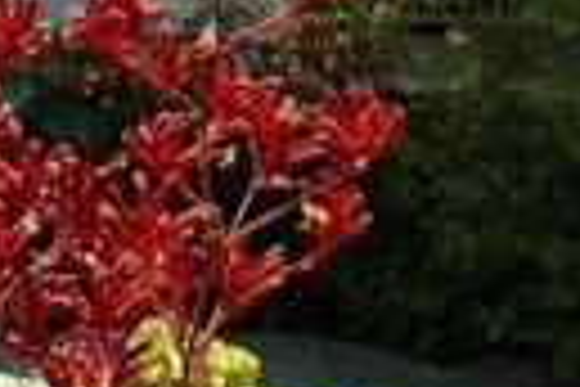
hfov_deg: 9.8
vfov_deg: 6.5
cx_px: 625
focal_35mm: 208
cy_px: -317
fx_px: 3351
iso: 200
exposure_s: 1/100
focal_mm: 28
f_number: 11
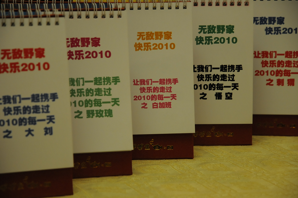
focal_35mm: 128
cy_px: 99
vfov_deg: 10.7
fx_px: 1054
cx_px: 149
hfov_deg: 16.1
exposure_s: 1/15
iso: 800
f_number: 5.6
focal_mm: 85
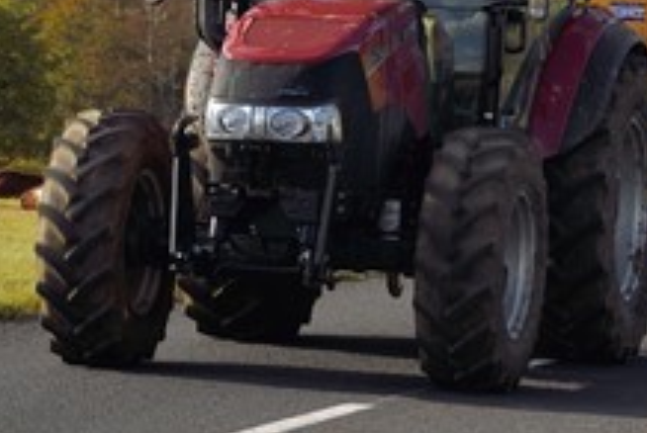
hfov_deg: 10.2
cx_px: 318
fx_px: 3635
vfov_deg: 6.8
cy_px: 71
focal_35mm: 202
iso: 200
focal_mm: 105
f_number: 6.3
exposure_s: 1/500
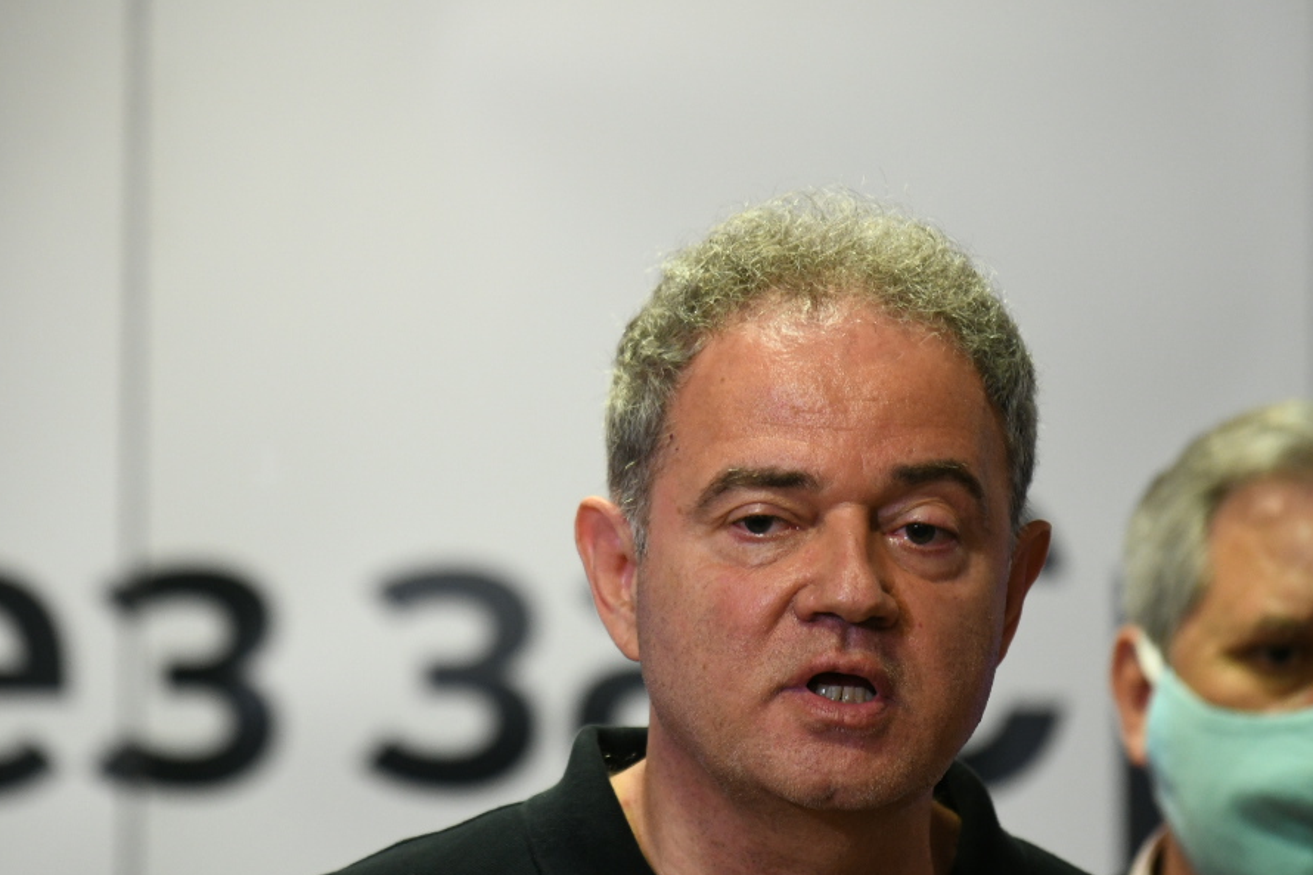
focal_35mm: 364
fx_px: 13273
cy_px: 345
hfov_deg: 5.7
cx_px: 412
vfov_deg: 3.8
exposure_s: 1/100
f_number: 2.8
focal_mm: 200
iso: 1600
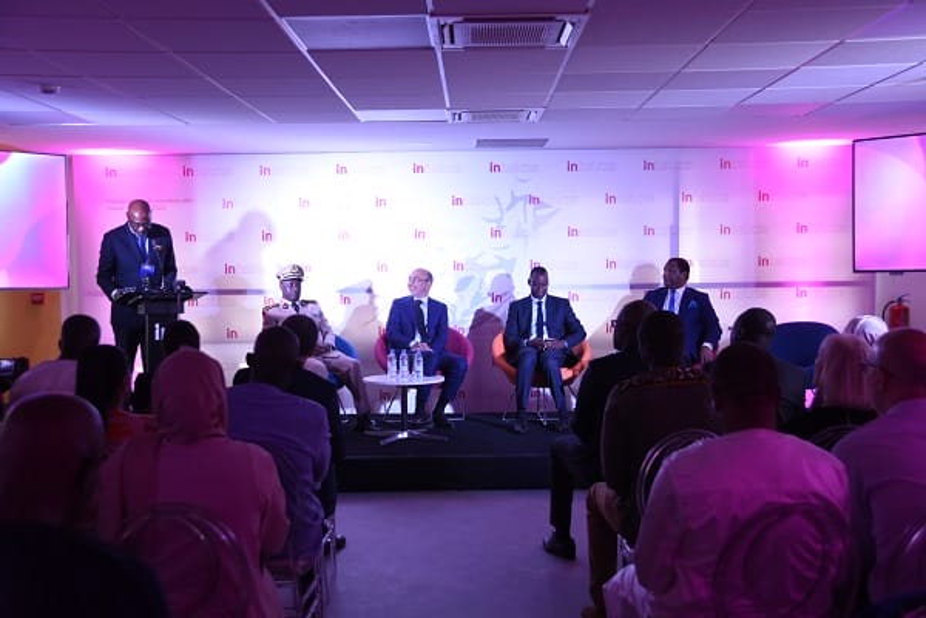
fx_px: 977
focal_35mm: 38
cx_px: 463
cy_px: 309
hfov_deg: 50.7
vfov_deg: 35.1
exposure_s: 1/80
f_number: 4
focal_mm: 38
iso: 1600
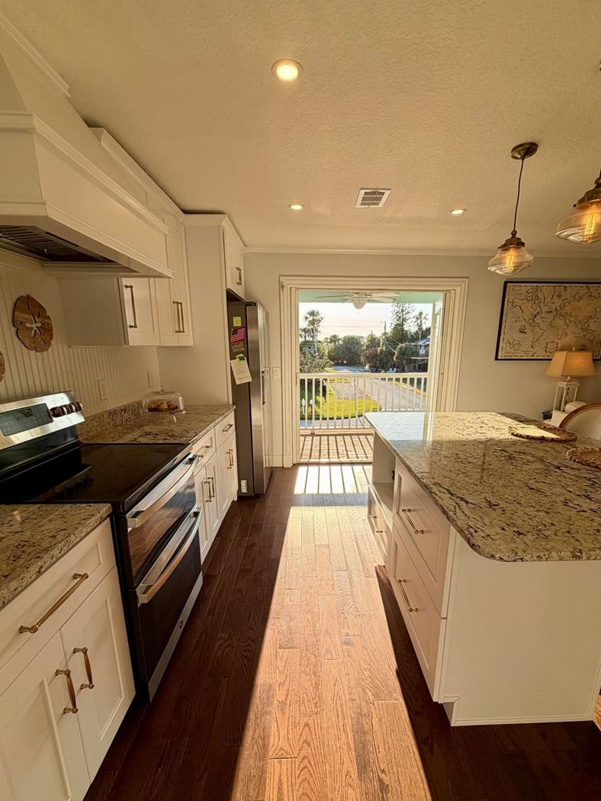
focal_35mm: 16
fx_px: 370
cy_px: 442
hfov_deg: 78.0
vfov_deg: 94.1
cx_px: 320
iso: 50
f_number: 2.2
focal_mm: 2.22
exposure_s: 1/266
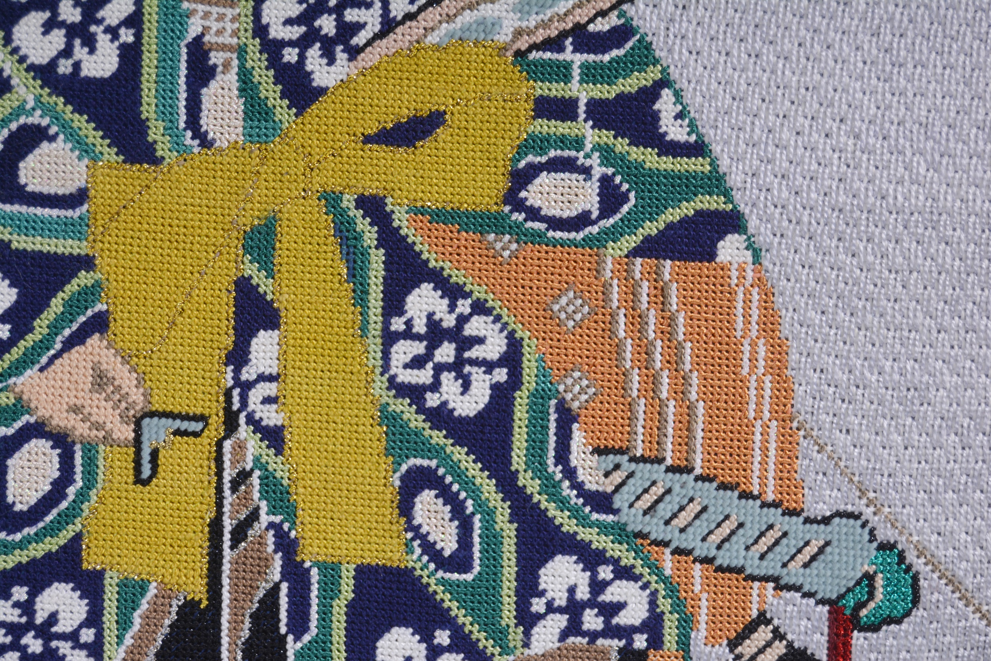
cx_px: 496
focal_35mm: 82
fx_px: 2271
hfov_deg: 24.6
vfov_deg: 16.6
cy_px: 330
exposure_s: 1/125
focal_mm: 55
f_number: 5.6
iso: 360
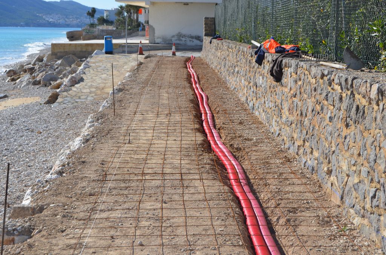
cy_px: 128
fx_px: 738
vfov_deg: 19.6
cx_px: 193
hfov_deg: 29.3
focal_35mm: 69
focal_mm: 46
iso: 100
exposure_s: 1/250
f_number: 8
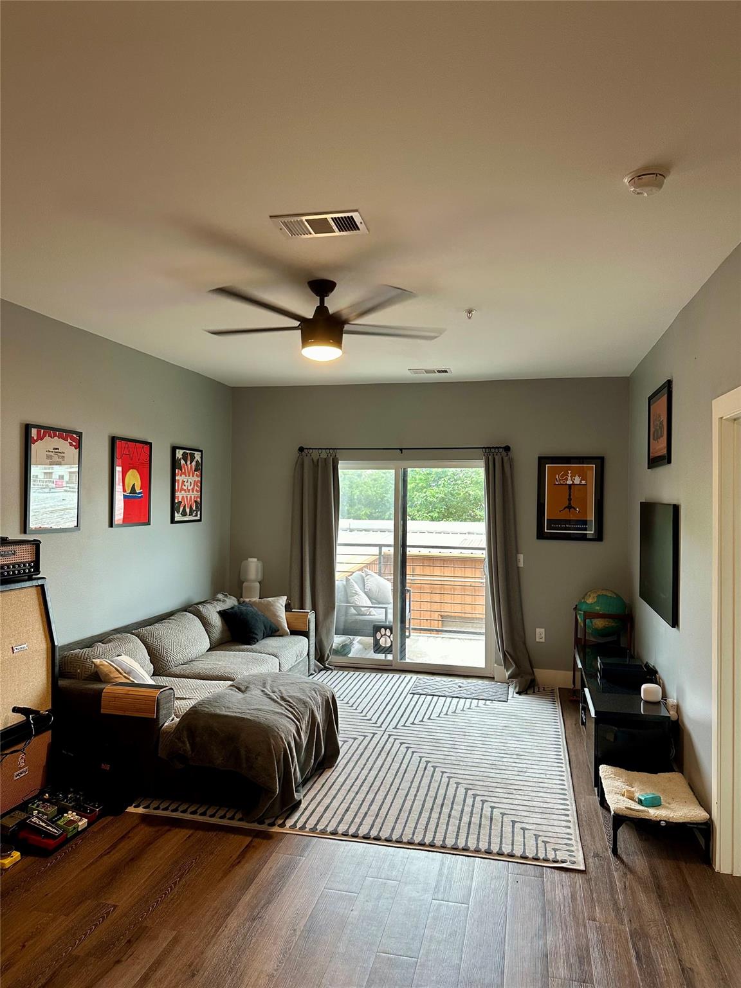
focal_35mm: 24
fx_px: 685
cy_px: 494
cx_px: 370
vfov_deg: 71.6
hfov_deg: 56.8
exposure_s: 1/60
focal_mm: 6.86
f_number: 1.78
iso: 160
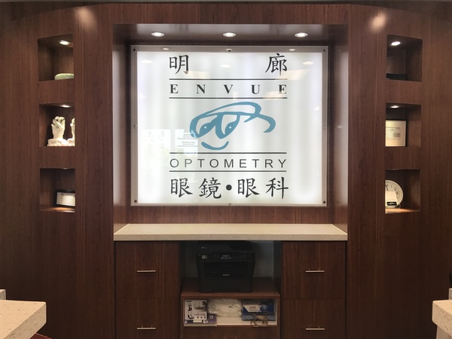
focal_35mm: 28
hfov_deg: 63.4
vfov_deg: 49.7
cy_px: 170
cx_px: 226
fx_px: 366
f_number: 1.8
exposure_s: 1/120
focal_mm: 3.99
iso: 25
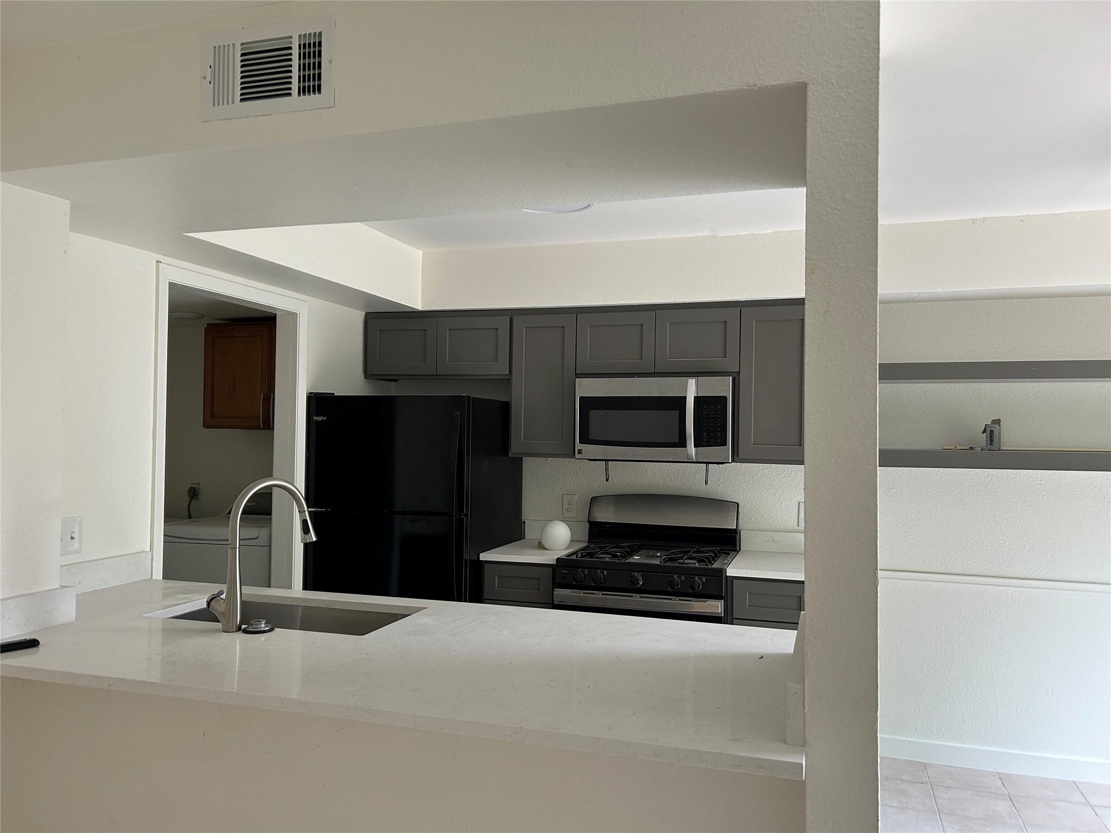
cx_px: 556
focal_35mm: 26
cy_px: 416
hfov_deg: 67.3
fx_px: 834
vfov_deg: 53.1
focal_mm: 5.7
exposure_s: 1/119
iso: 125
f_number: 1.5
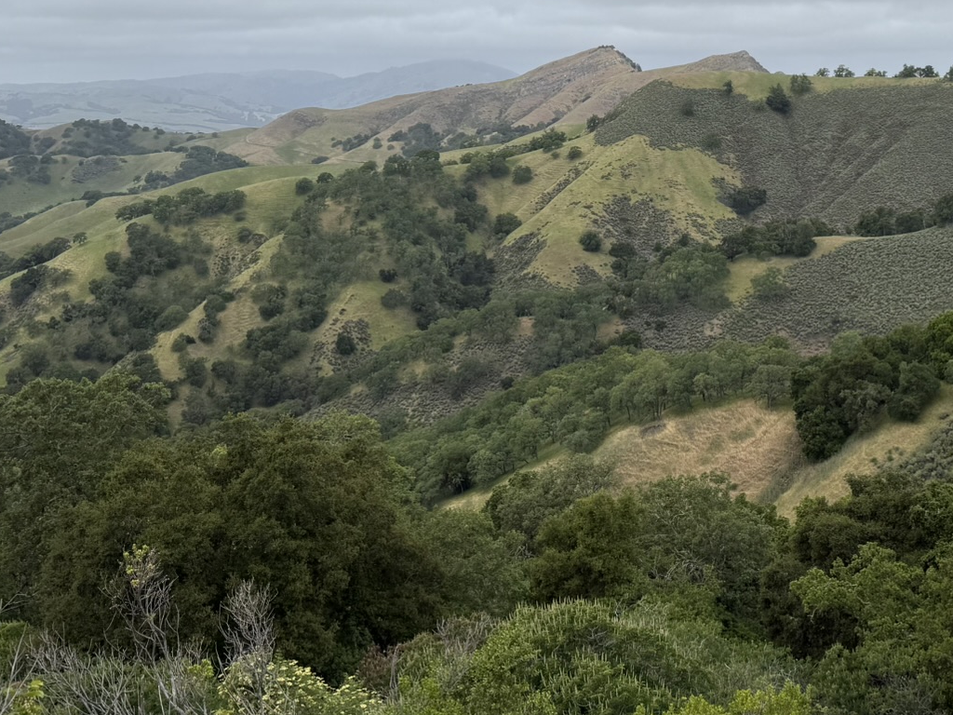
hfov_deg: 39.1
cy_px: 154
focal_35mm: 48
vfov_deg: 29.6
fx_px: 1321
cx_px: 657
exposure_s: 1/6711
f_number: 1.78
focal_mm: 6.76
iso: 80
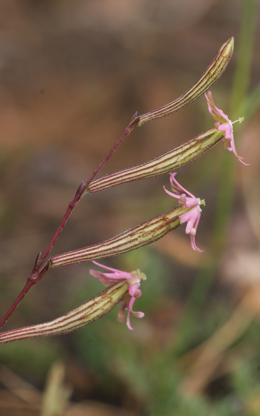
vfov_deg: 15.0
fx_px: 1577
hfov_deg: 9.4
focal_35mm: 139
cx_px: 139
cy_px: 209
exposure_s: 1/100
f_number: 13
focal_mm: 90
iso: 250
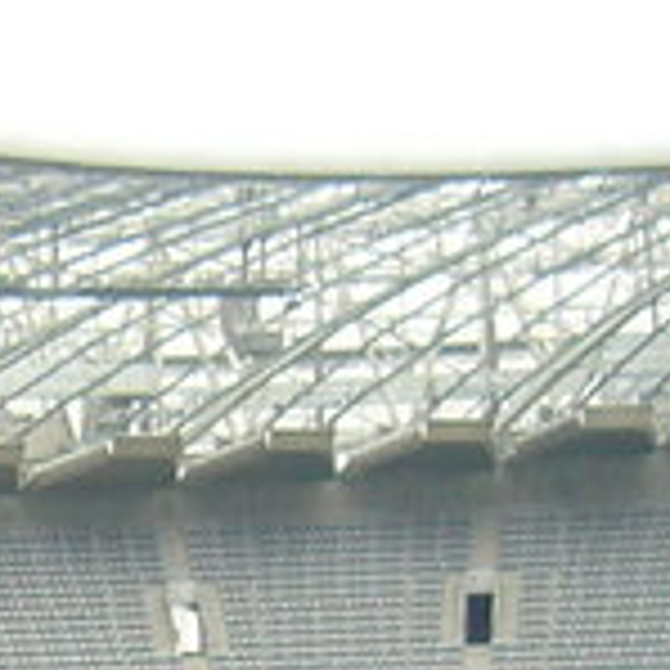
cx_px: -279
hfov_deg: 10.2
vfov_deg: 10.4
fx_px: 3635
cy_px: 760
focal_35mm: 166
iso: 100
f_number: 2.8
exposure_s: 1/15
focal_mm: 5.8
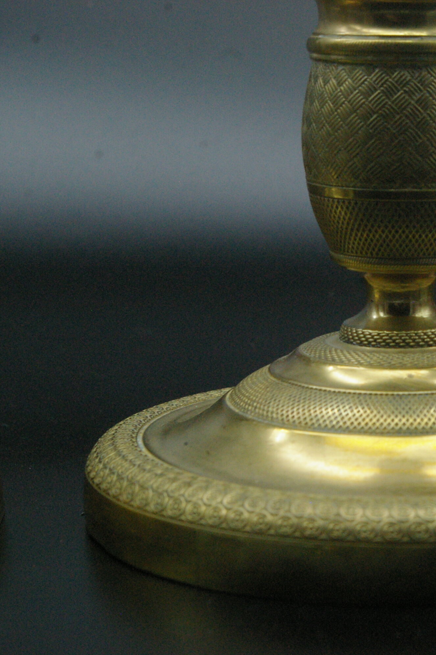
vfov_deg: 33.9
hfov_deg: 22.0
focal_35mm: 59
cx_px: 458
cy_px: 326
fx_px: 1072
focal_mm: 26
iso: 1600
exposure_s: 1/125
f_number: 8
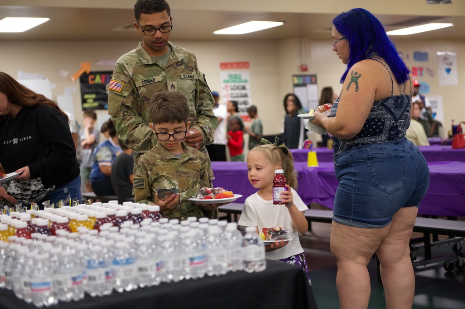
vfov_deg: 22.6
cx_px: 232
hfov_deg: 33.4
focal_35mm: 60
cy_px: 154
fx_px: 774
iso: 2000
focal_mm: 60
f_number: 2.8
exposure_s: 1/160
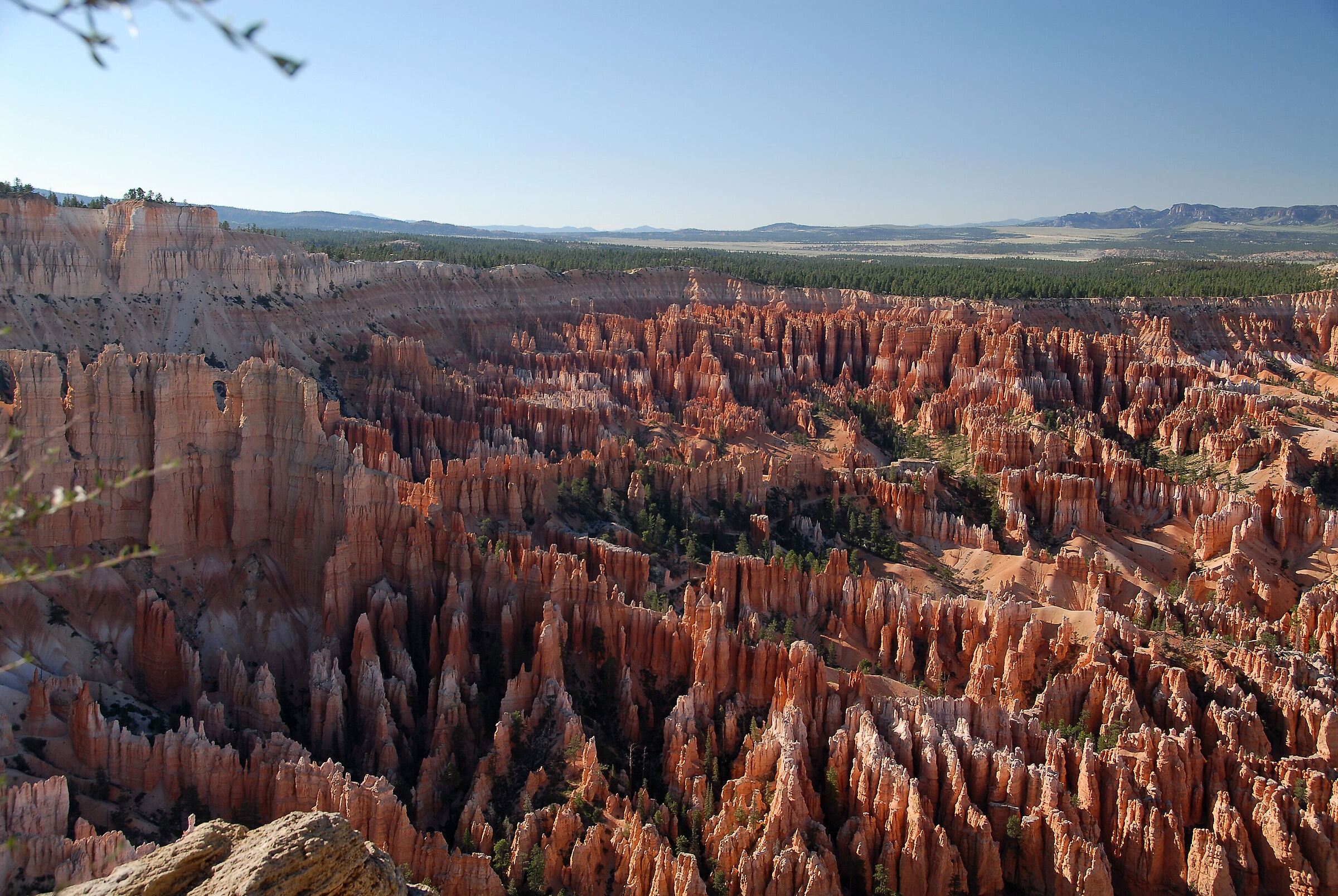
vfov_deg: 32.0
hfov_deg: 46.3
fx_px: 1563
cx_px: 669
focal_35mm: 42
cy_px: 448
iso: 100
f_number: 7.1
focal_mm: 28
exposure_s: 1/45
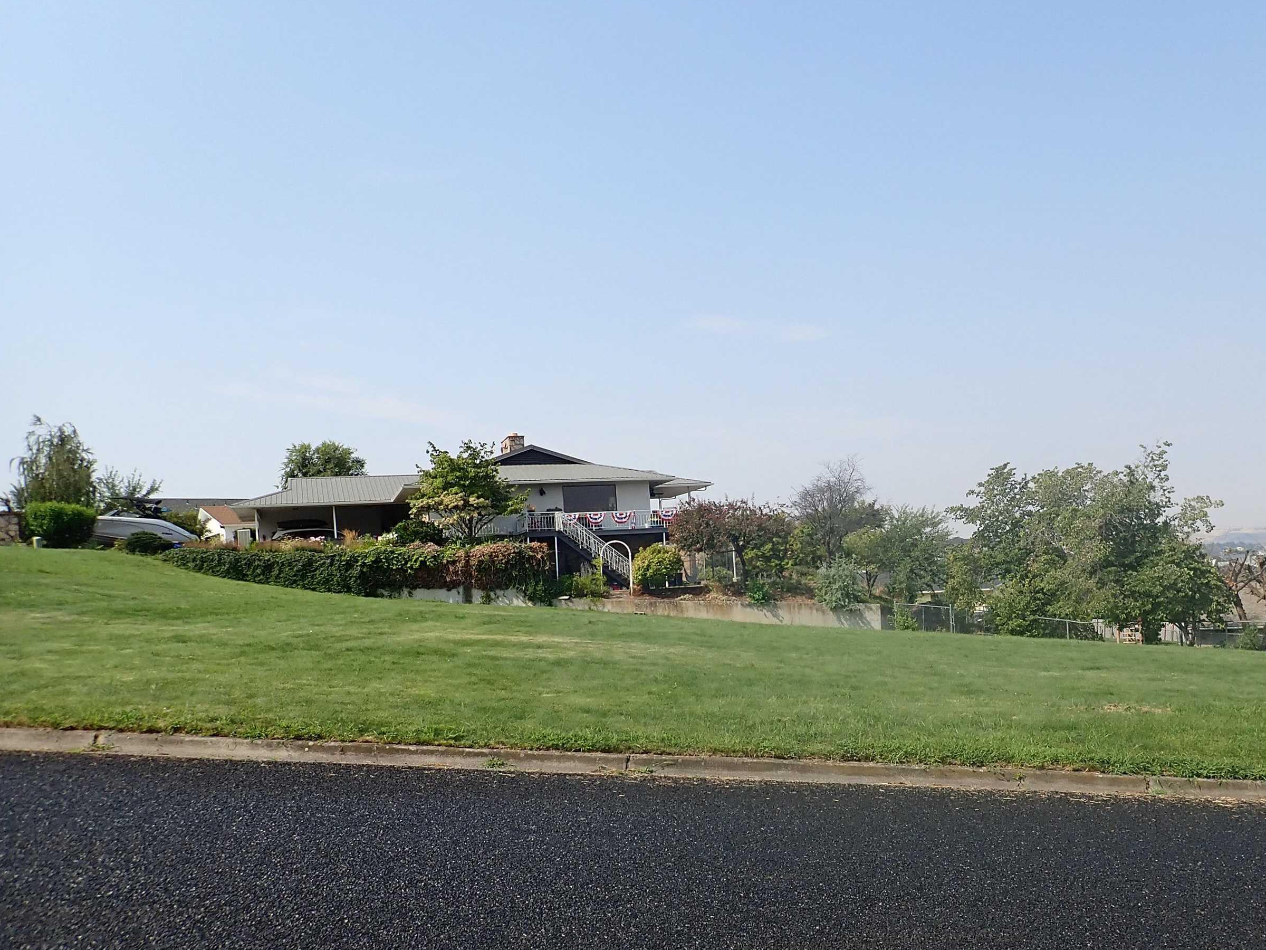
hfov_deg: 56.0
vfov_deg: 43.8
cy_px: 588
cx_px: 807
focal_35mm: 32
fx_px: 1170
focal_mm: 4.5
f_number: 8
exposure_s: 1/200
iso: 100
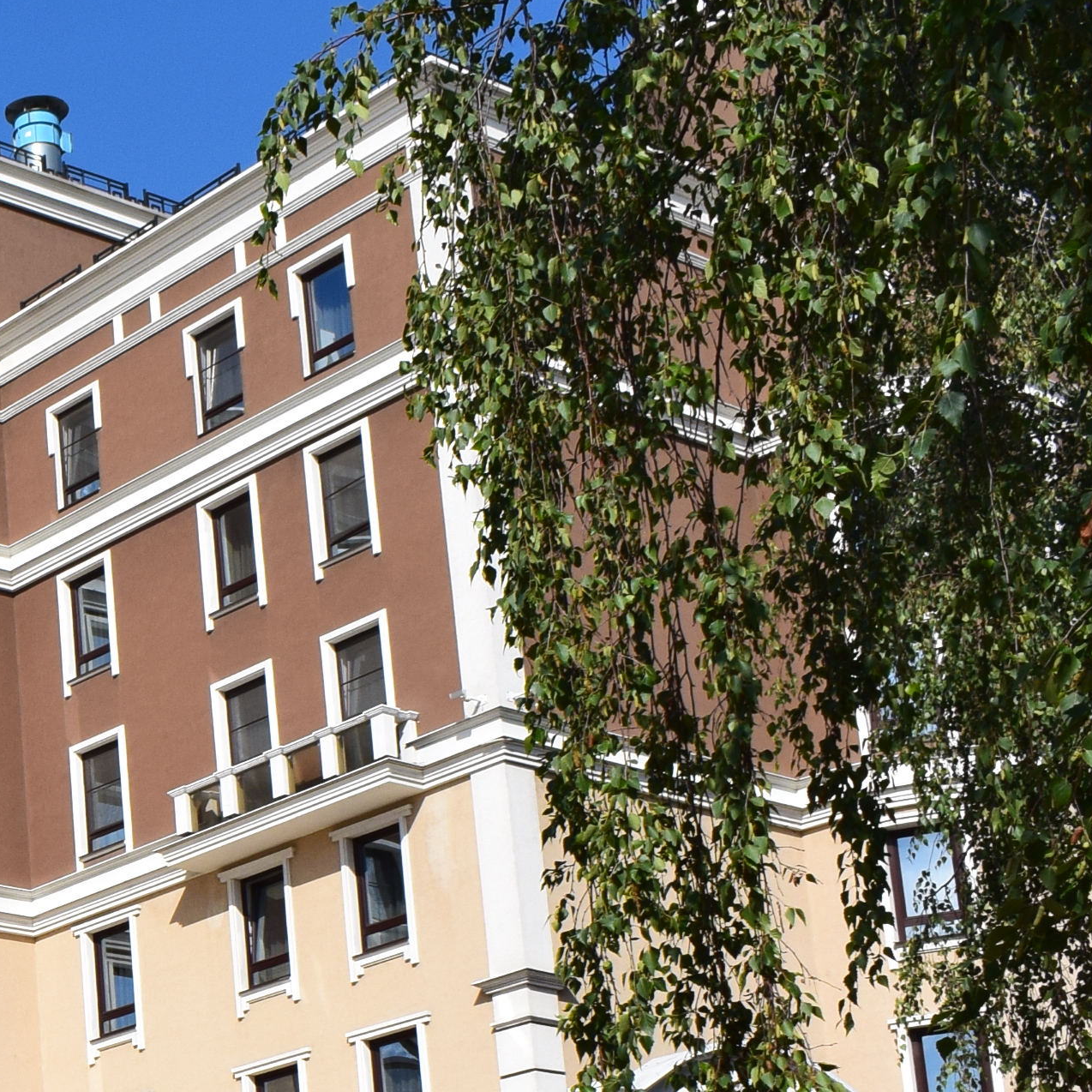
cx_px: -429
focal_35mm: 81
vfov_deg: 20.7
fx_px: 2891
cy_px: 1082
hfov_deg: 19.3
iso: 320
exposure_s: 1/500
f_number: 11
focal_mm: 18
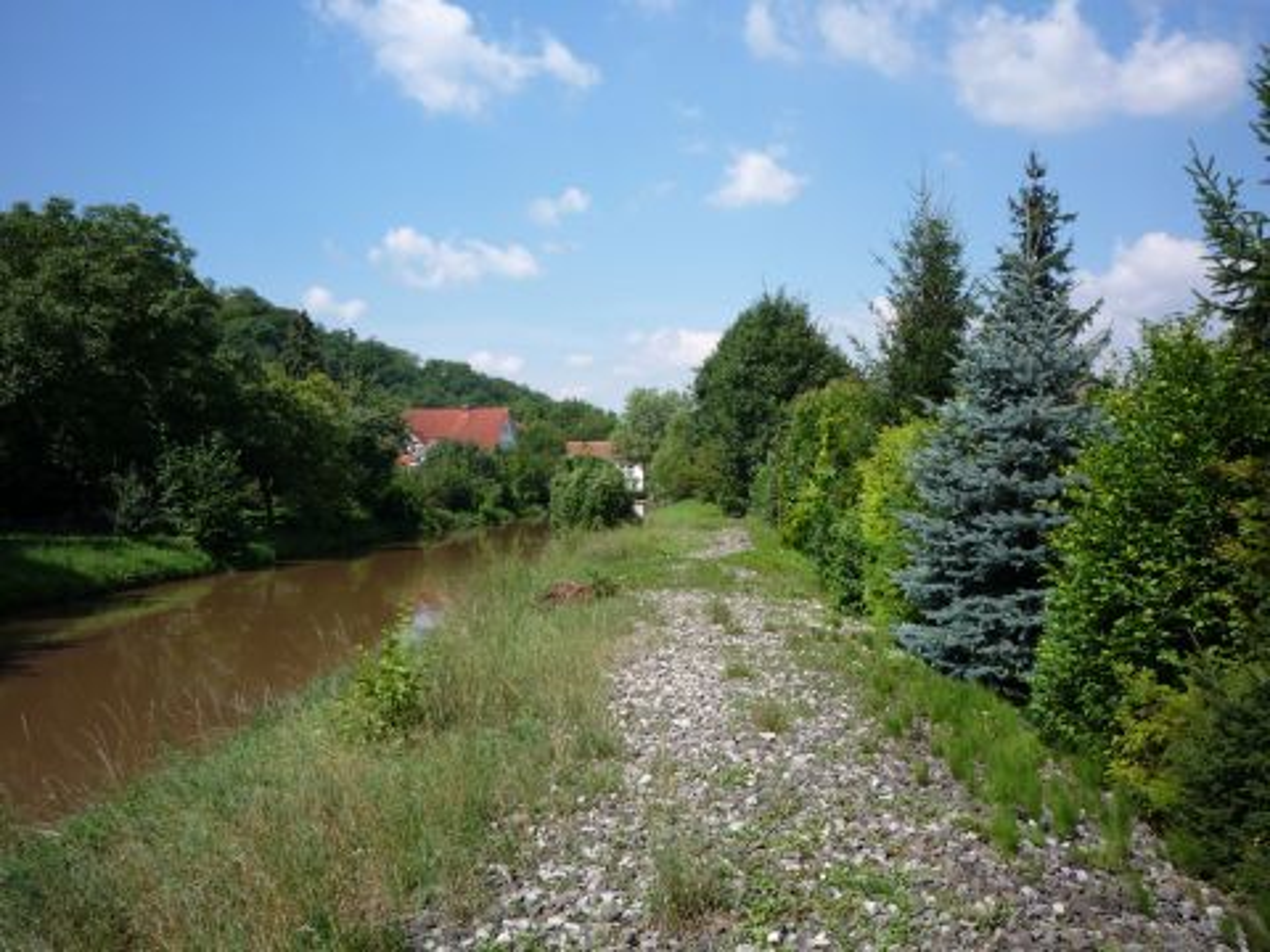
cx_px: 635
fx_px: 1174
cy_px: 476
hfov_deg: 56.8
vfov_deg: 44.2
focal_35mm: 32
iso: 100
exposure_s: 1/400
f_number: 5
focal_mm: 5.2
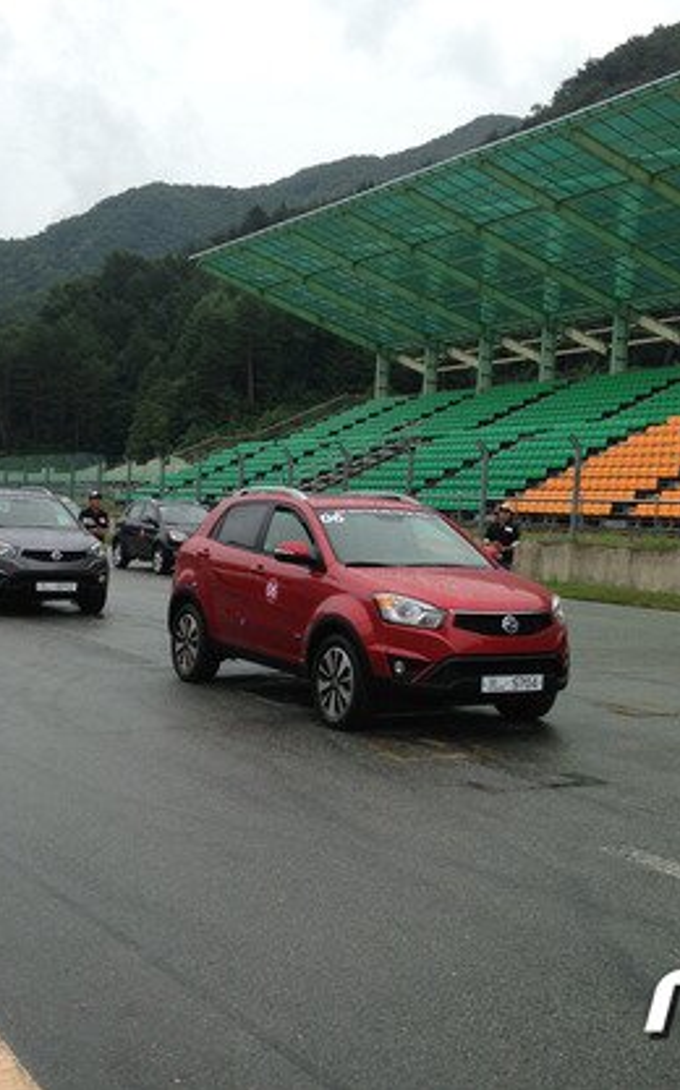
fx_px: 1396
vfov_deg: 42.7
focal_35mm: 47
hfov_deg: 27.3
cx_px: 413
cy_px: 546
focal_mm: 4.13
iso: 50
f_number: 2.4
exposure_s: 1/861
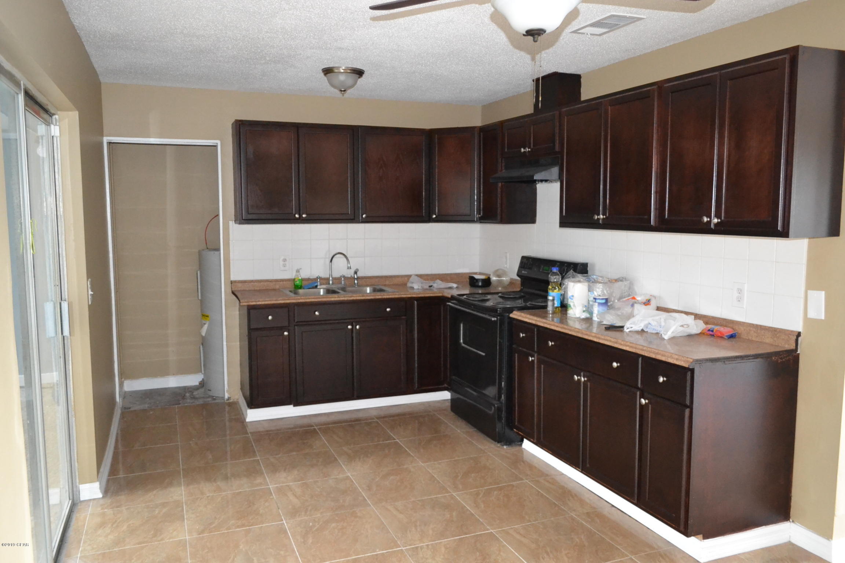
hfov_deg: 67.4
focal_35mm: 27
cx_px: 422
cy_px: 282
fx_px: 634
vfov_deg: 47.9
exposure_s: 1/60
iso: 3200
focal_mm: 18
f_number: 3.5
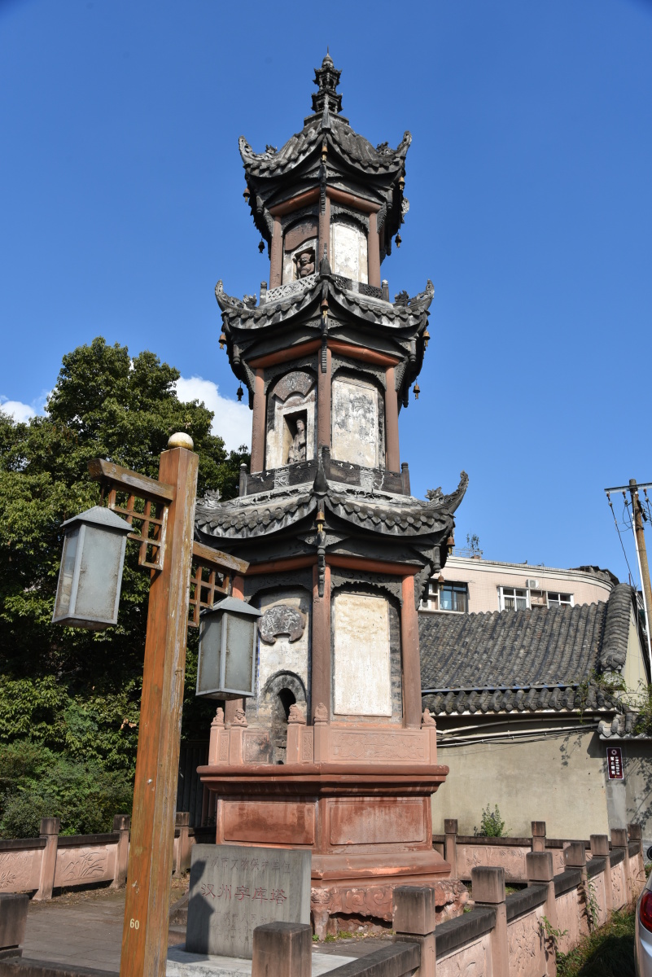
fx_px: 814
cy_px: 488
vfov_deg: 61.9
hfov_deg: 43.6
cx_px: 326
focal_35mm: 30
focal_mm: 30
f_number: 10
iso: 200
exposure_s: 1/400
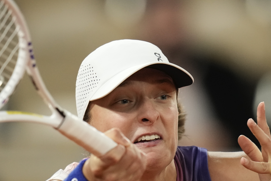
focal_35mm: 861
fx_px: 6481
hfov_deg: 2.4
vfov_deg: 1.6
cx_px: 142
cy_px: 146
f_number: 2.8
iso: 3200
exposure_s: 1/2500
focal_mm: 400
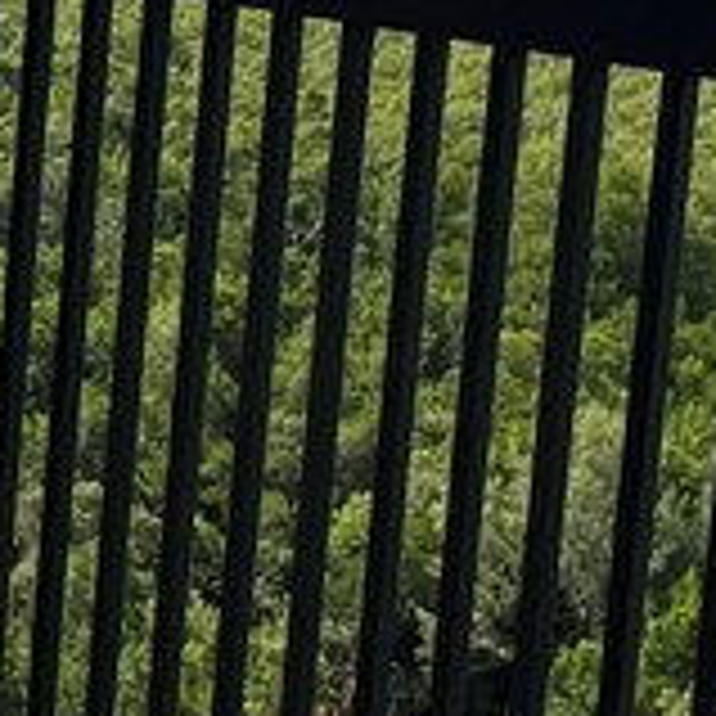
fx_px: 3206
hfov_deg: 12.6
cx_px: 59
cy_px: 315
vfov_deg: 12.7
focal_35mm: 137
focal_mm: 6.76
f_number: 1.78
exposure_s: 1/7937
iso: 80
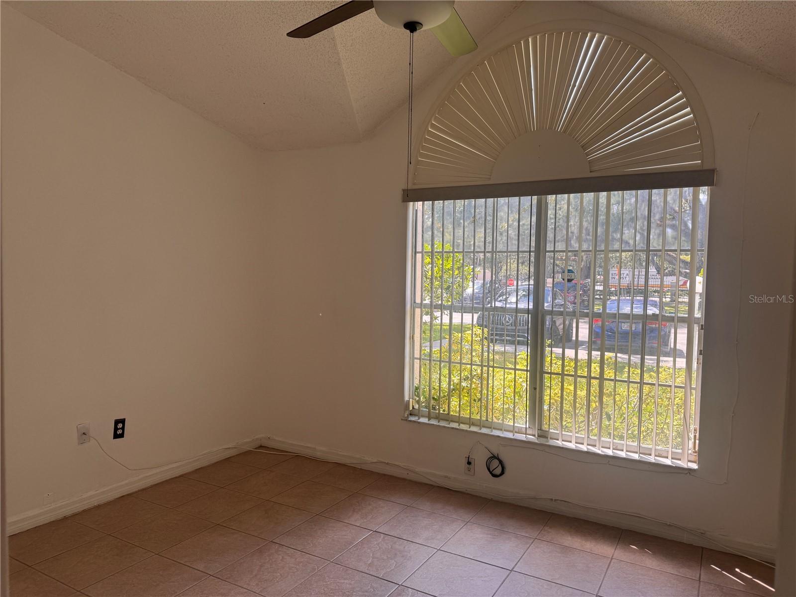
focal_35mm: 24
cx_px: 398
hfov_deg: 71.6
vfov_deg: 56.8
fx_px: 552
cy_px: 298
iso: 80
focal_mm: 6.76
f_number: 1.78
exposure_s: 1/433
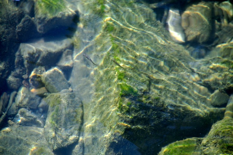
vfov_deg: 3.4
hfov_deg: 5.1
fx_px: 2618
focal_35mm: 405
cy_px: 78
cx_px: 116
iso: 200
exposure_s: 1/400
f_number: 6.3
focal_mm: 270
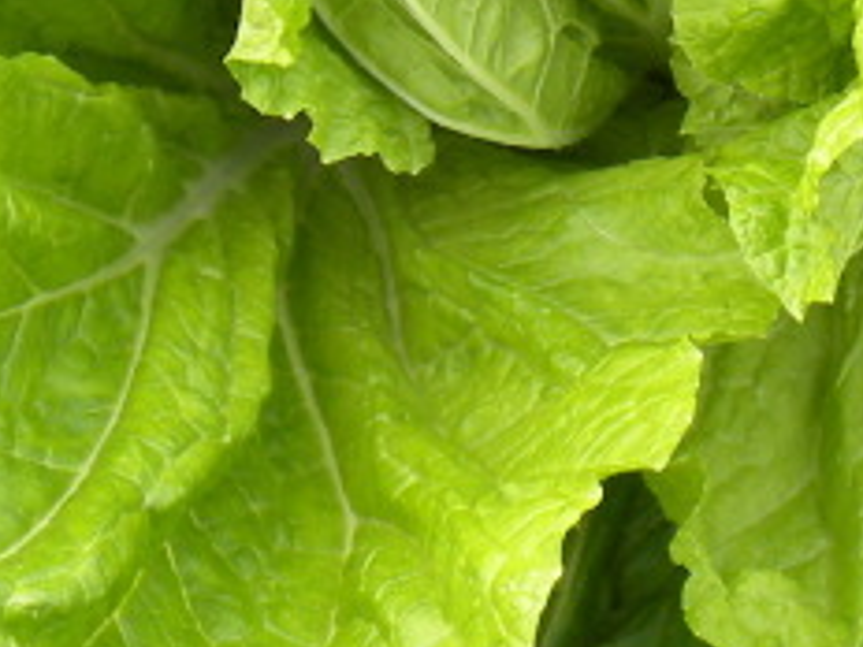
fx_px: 4512
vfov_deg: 8.1
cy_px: -197
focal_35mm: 181
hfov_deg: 10.9
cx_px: 707
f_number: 3.2
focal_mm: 7.3
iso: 64
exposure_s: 1/96.3
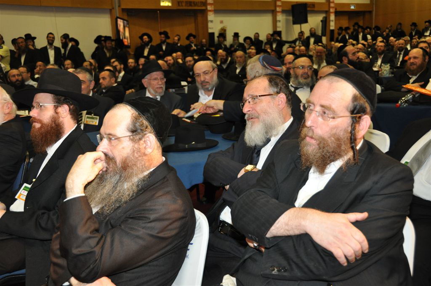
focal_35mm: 44
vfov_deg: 30.8
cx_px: 216
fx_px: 520
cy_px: 143
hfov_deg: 45.0
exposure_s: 1/60
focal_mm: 29
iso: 800
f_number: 4
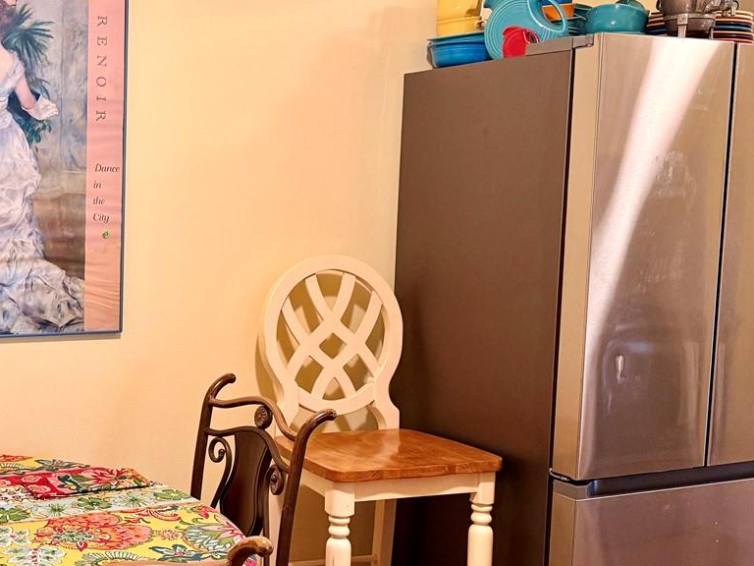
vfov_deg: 29.1
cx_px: 106
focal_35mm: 50
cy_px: 322
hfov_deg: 36.3
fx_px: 1089
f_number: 1.78
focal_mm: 6.76
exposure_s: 1/60
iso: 250
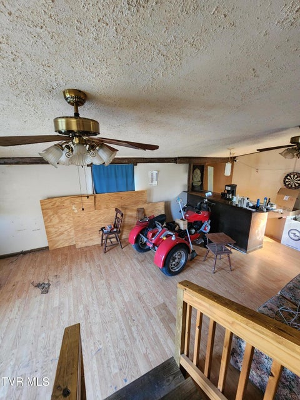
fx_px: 150
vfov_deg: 106.2
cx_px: 150
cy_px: 200
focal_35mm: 13
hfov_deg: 89.9
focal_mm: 2.2
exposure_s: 1/30
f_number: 2.2
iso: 500
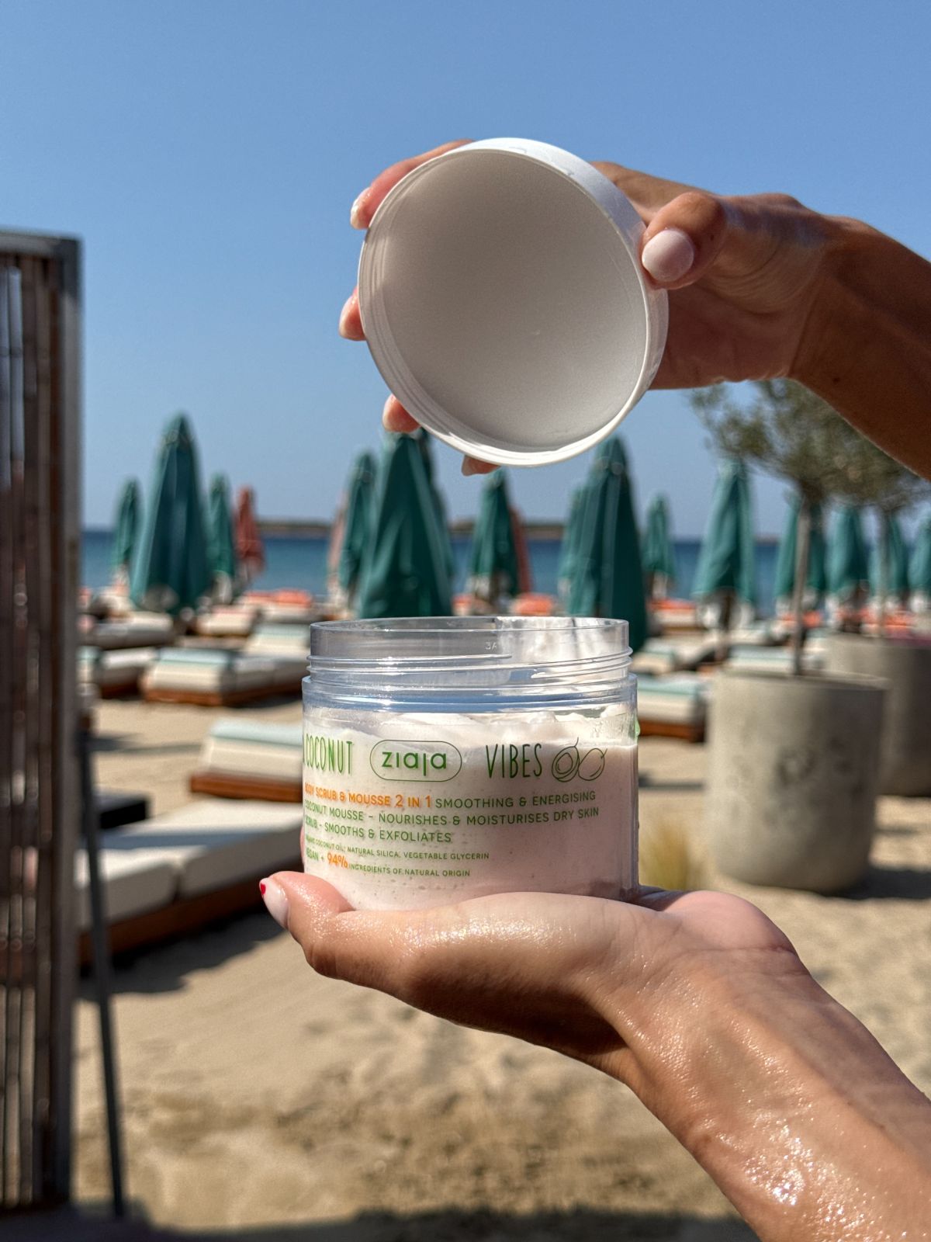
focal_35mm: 48
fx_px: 1721
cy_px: 621
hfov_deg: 30.3
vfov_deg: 39.7
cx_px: 466
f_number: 1.78
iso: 80
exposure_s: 1/8772
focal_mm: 6.76
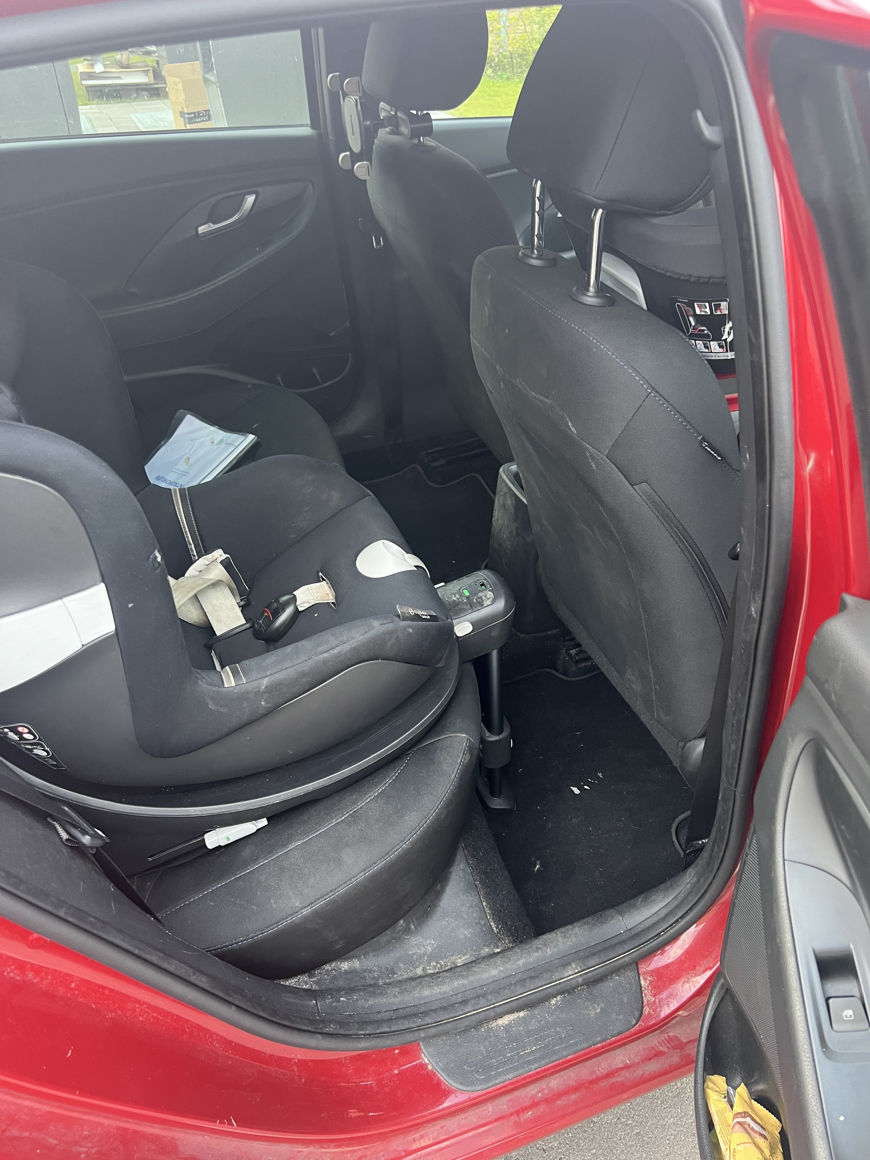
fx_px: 871
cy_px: 580
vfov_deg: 67.3
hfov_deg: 53.1
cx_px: 435
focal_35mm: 26
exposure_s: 1/60
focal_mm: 5.7
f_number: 1.5
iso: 160
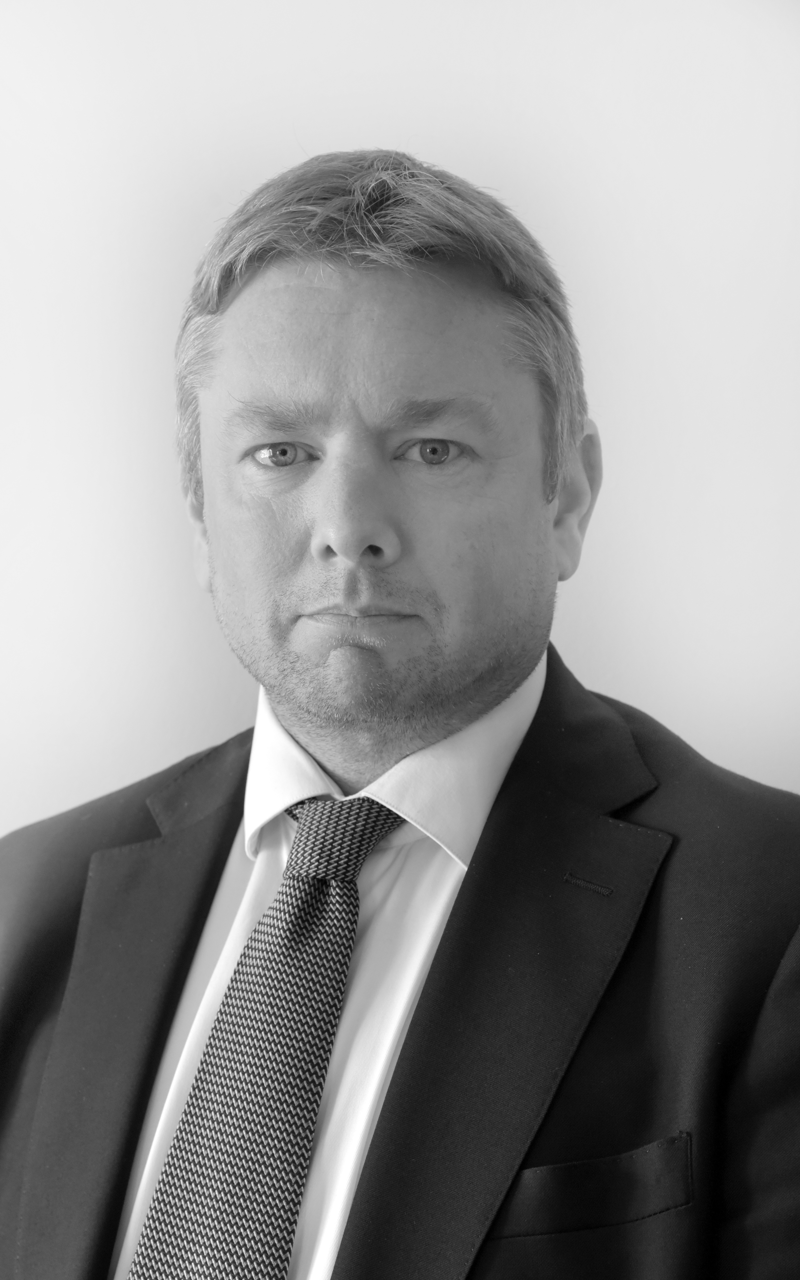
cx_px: 337
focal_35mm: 66
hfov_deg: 19.7
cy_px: 711
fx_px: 2302
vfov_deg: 31.0
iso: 1600
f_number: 5.6
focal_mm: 58
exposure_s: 1/125
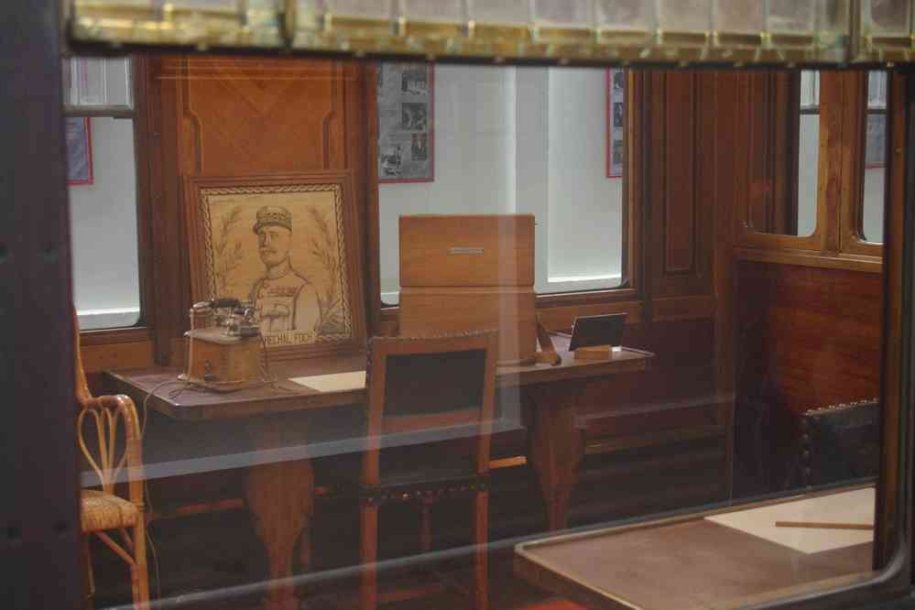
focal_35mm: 57
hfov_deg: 35.1
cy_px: 305
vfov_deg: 23.8
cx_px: 458
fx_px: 1449
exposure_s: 1/15
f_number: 4.5
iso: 3200
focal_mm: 38
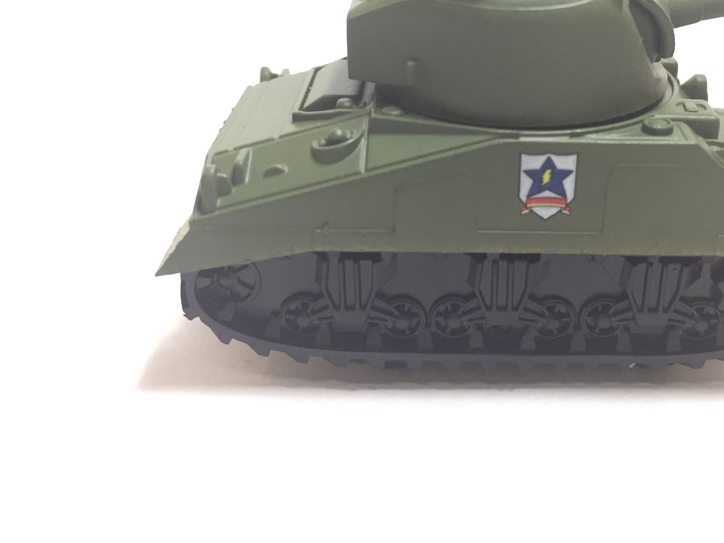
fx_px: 858
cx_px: 459
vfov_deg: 34.9
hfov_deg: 45.3
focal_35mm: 41
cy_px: 191
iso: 50
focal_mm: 4.15
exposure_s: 1/33
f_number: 2.2
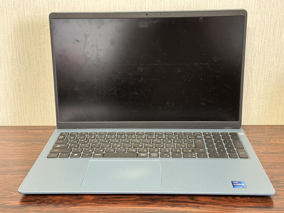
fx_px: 394
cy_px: 106
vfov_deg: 30.3
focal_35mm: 48
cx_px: 142
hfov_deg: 39.7
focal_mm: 6.86
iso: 400
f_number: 1.78
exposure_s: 1/33
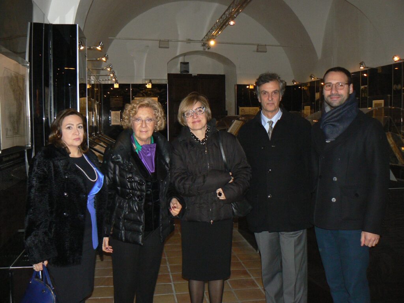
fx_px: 420
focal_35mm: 36
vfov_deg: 39.7
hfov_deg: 51.4
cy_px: 152
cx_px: 202
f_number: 2.8
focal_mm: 6
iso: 200
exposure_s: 1/30
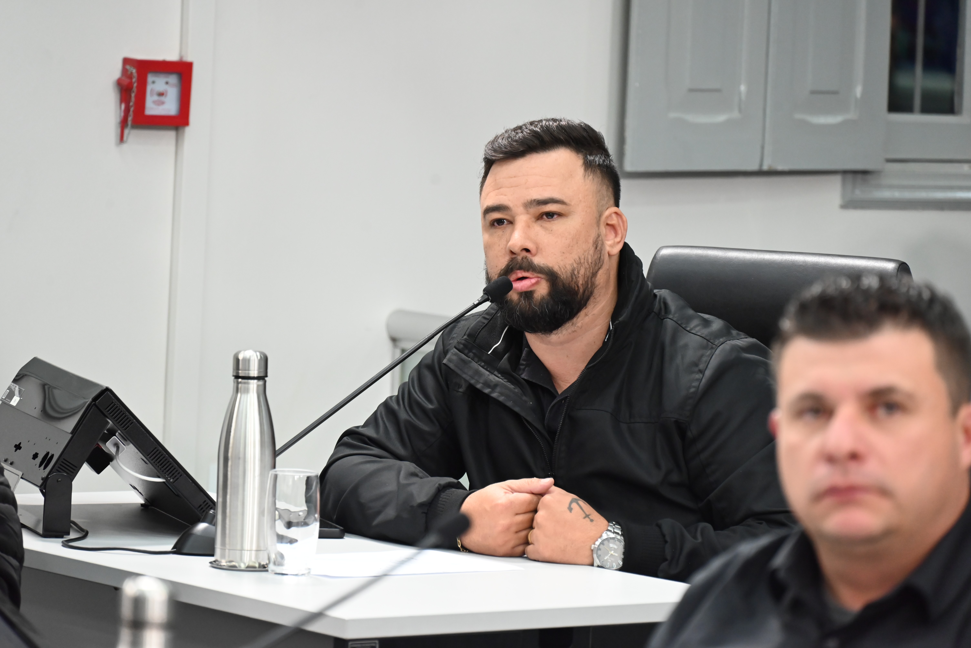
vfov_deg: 6.9
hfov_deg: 10.3
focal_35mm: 200
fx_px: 5396
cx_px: 486
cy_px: 324
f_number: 6.3
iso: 3200
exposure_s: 1/125
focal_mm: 200
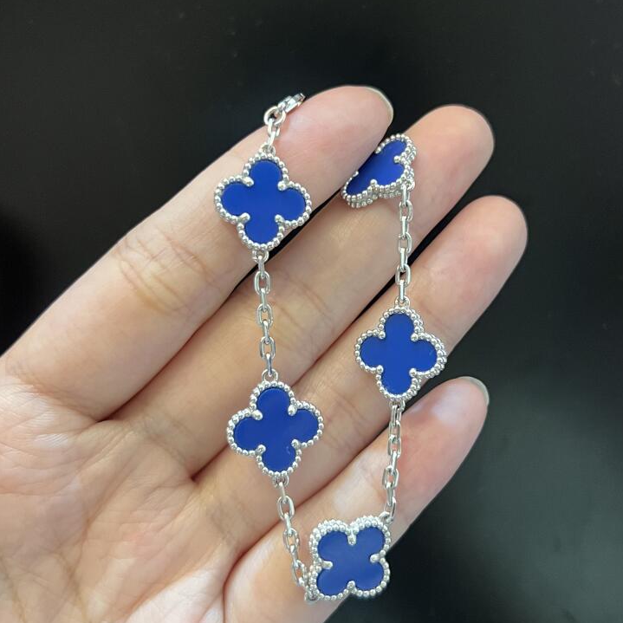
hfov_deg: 36.7
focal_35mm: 46
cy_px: 282
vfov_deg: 36.8
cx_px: 355
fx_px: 937
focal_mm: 5.7
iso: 500
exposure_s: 1/50
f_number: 1.5
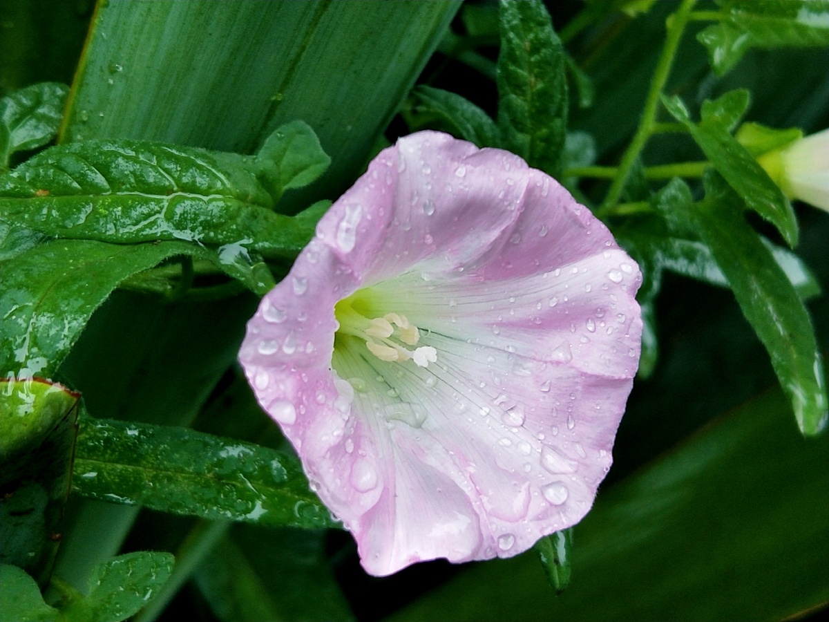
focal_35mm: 25
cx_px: 414
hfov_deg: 69.4
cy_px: 311
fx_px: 599
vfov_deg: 54.9
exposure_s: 1/100
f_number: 1.7
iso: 63
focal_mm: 4.27
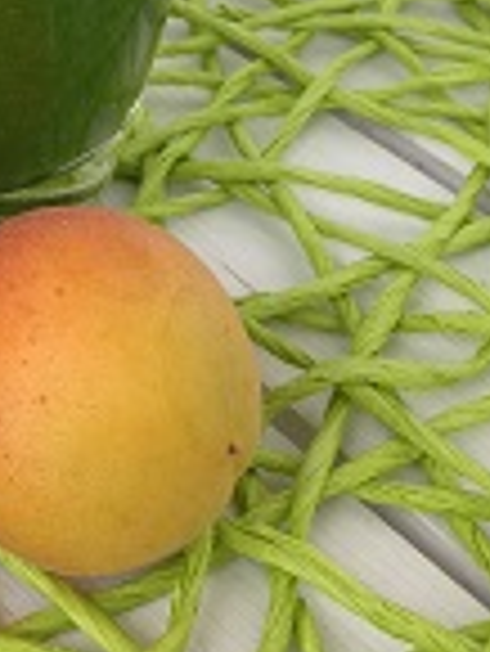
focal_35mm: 91
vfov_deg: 20.2
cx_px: -45
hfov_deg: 15.8
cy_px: -117
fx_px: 1715
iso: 50
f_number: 2.4
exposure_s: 1/196
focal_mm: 4.12
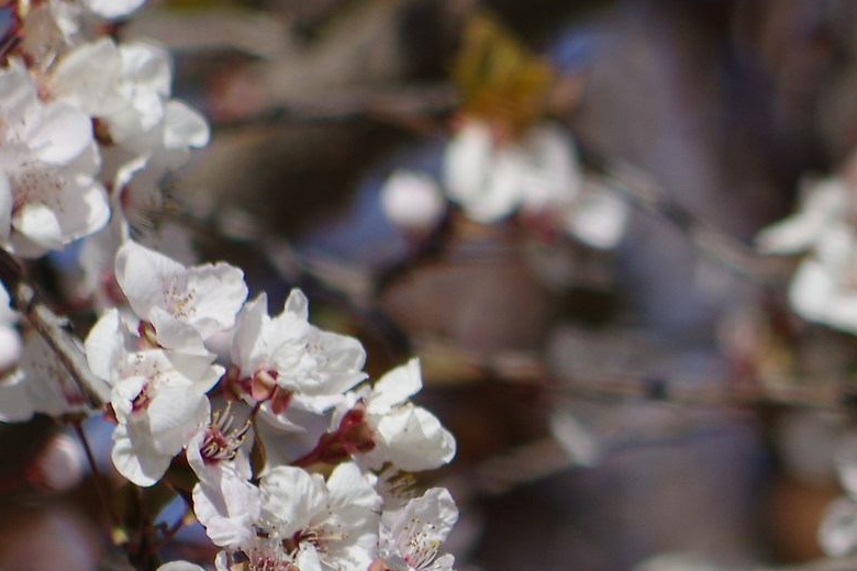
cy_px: 529
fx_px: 32921
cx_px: 944
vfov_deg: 1.0
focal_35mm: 1383
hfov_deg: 1.5
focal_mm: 300
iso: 200
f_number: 7.1
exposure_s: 1/500
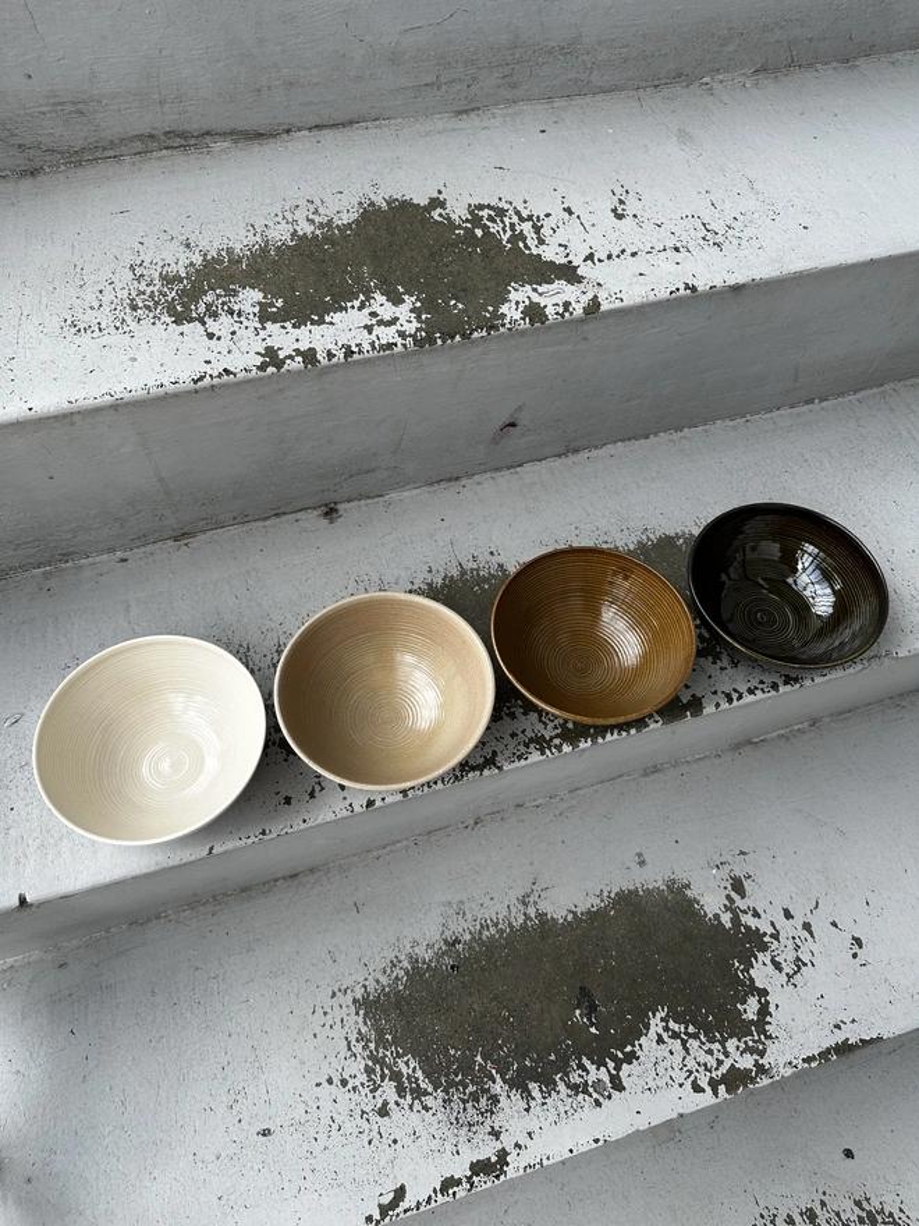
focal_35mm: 24
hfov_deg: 56.8
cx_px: 460
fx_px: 850
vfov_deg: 71.6
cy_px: 613
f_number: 1.78
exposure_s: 1/149
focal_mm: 6.86
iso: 64
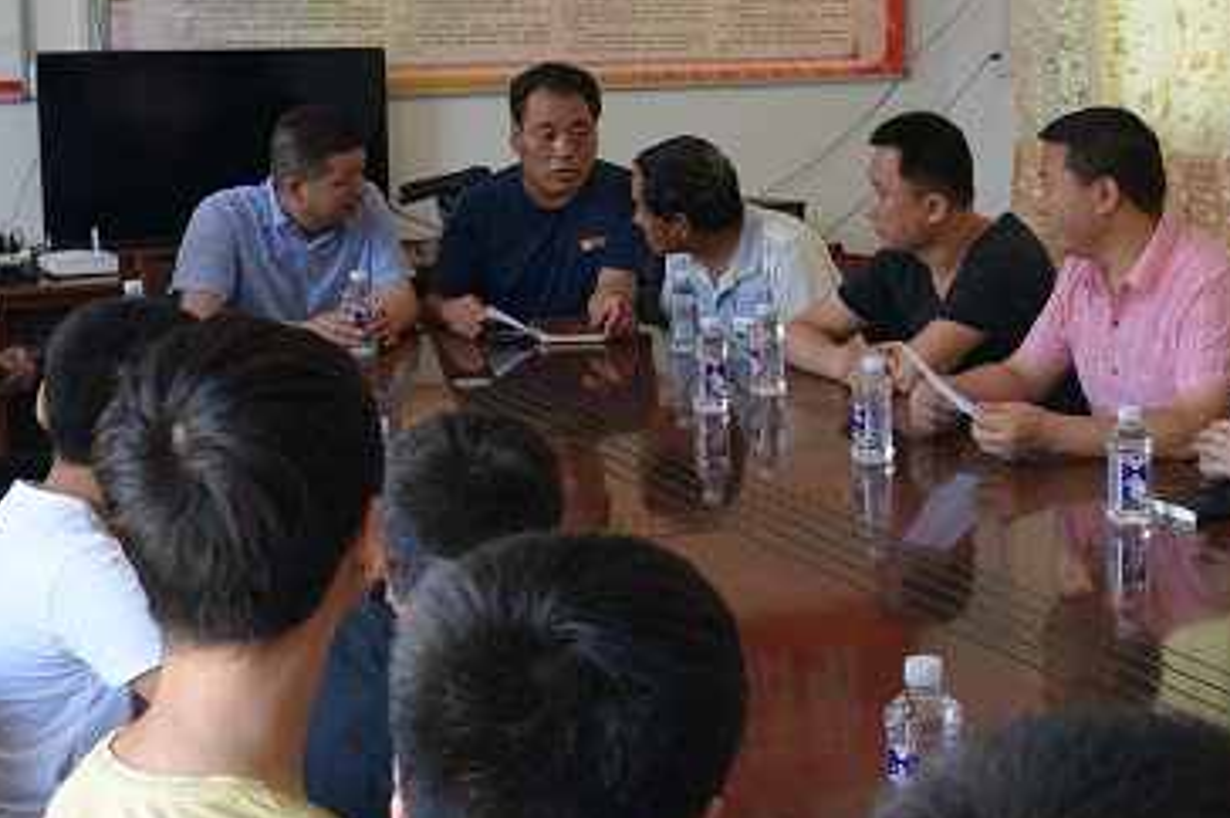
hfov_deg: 29.2
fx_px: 2253
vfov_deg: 20.5
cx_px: 1132
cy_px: 257
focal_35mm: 66
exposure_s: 1/160
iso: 1400
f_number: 5.6
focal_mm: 24
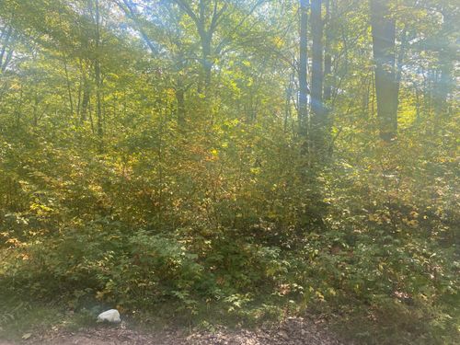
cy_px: 172
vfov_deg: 53.1
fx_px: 346
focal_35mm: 26
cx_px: 230
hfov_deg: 67.3
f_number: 1.8
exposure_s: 1/179
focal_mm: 4.25
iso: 32
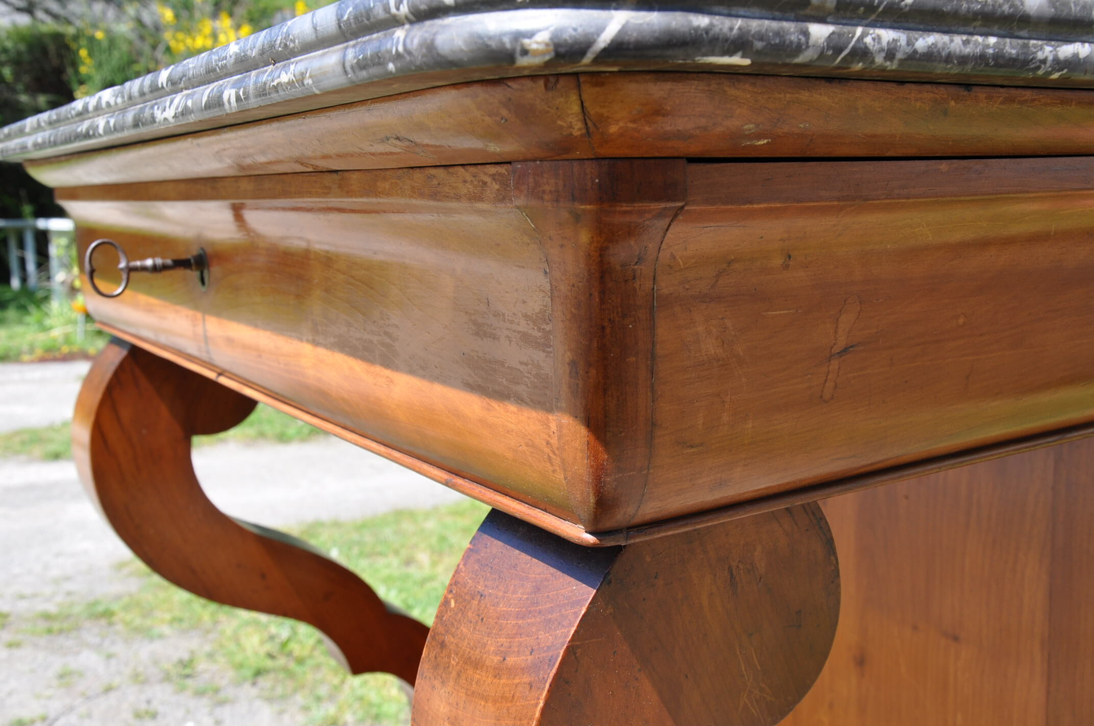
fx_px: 1184
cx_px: 547
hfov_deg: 49.6
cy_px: 363
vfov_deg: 34.1
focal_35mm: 39
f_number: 11
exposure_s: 1/125
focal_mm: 26
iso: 250
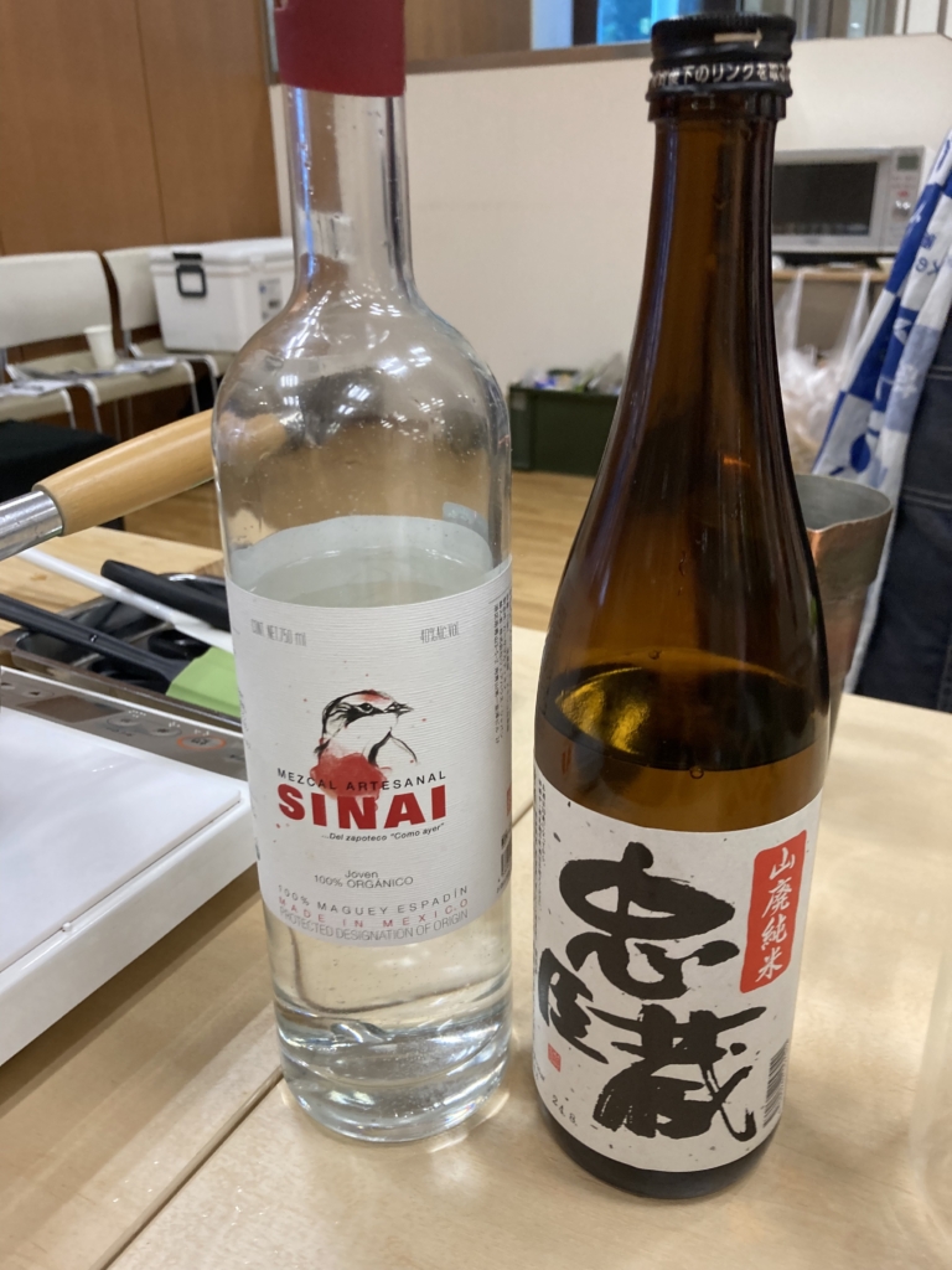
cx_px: 476
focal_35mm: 28
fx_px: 1027
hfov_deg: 49.7
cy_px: 635
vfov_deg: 63.4
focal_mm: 3.99
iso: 125
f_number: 1.8
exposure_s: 1/50
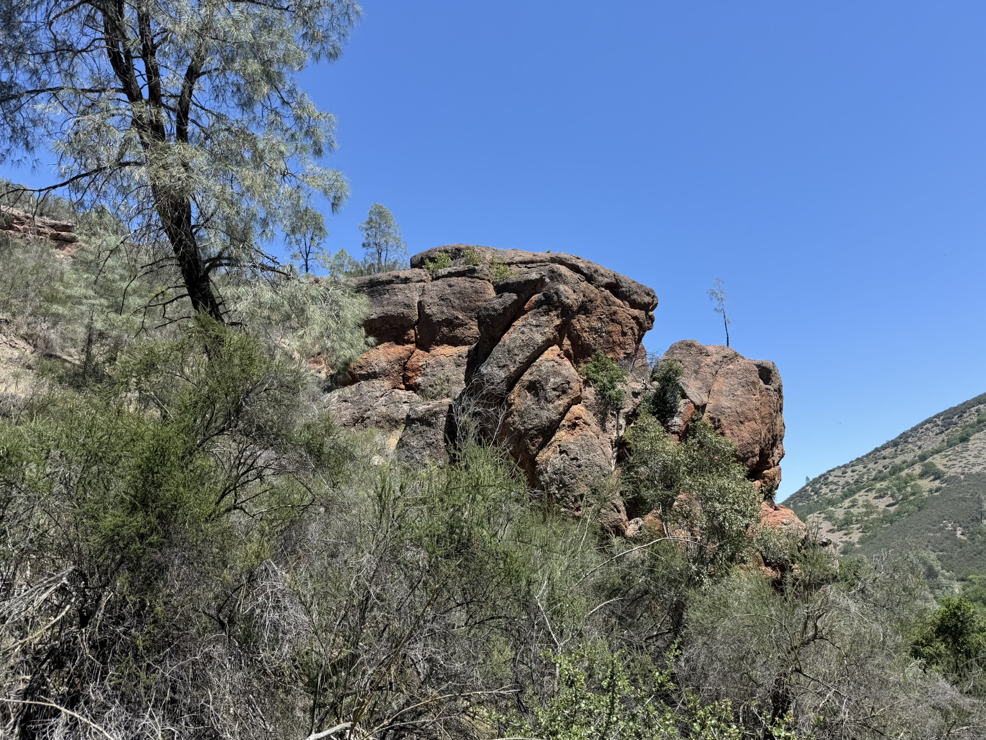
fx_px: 684
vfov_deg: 56.8
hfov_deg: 71.6
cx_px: 493
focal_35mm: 24
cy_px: 370
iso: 80
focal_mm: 6.76
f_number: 1.78
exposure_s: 1/2611
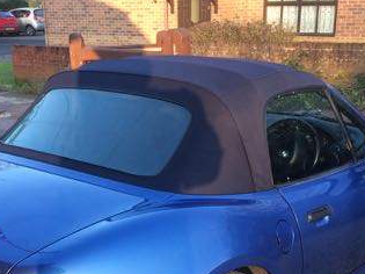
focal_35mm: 59
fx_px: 622
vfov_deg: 24.3
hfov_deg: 32.7
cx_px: 155
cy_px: 231
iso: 32
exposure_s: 1/160
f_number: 2.2
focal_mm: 4.15
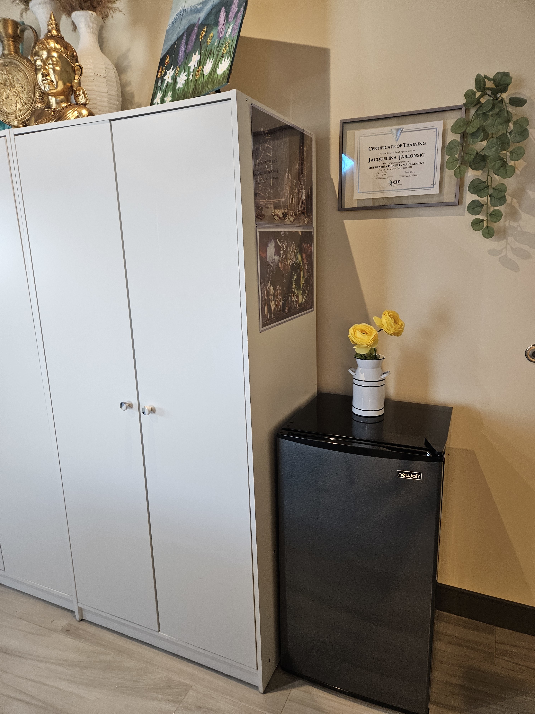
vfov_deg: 73.9
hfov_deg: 58.9
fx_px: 474
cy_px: 357
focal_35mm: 23
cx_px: 268
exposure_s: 1/120
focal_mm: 5.4
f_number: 1.8
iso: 250
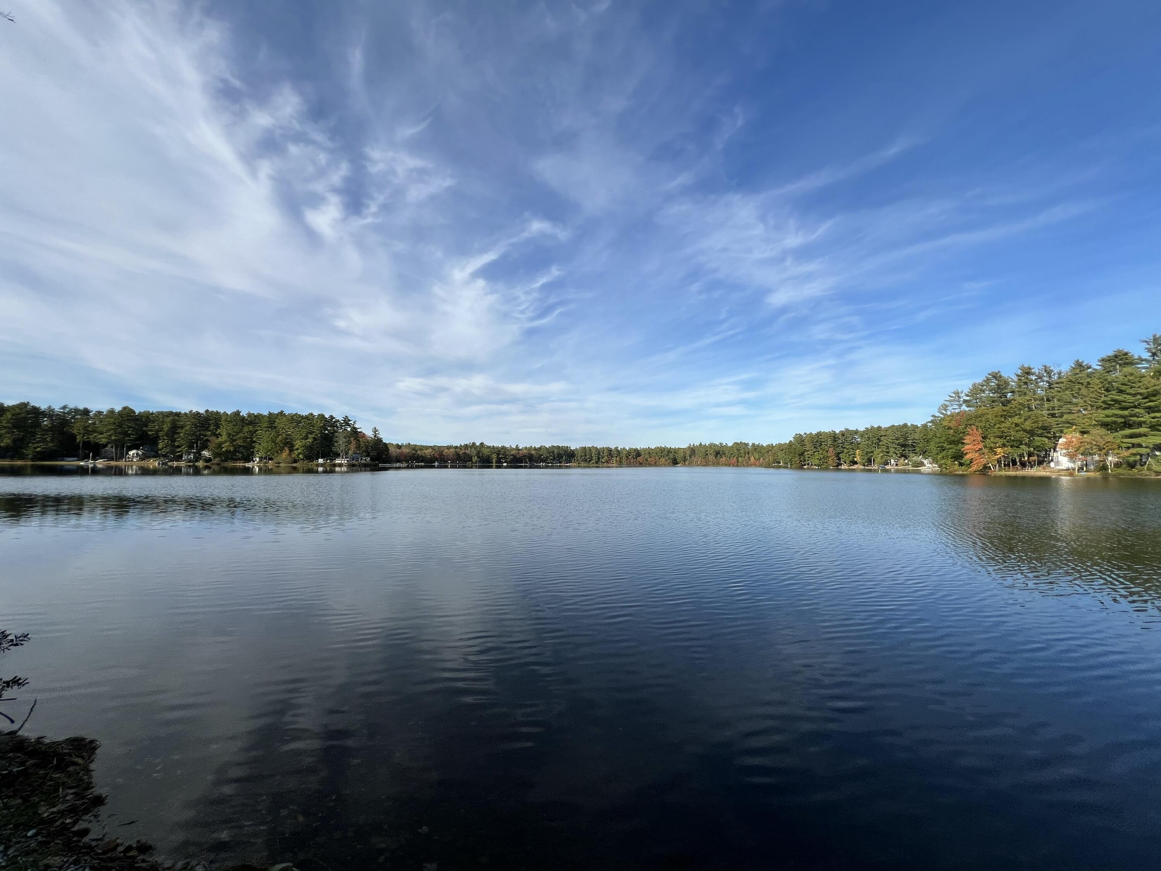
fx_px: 436
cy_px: 436
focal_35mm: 13
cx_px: 580
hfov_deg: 106.2
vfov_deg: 89.9
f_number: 1.8
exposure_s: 1/1876
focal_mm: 1.57
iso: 32
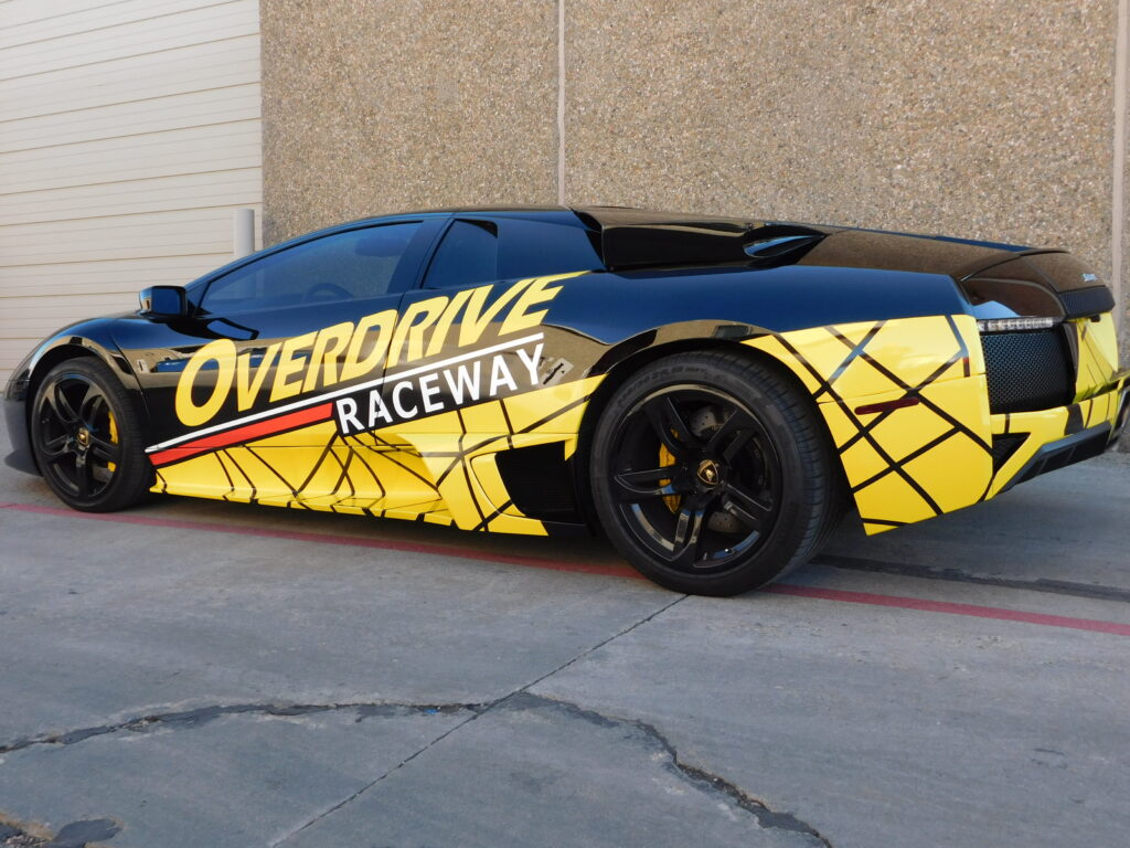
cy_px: 424
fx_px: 1175
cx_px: 565
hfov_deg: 51.4
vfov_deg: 39.7
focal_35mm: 36
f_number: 3.5
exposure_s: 1/200
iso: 125
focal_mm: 6.3
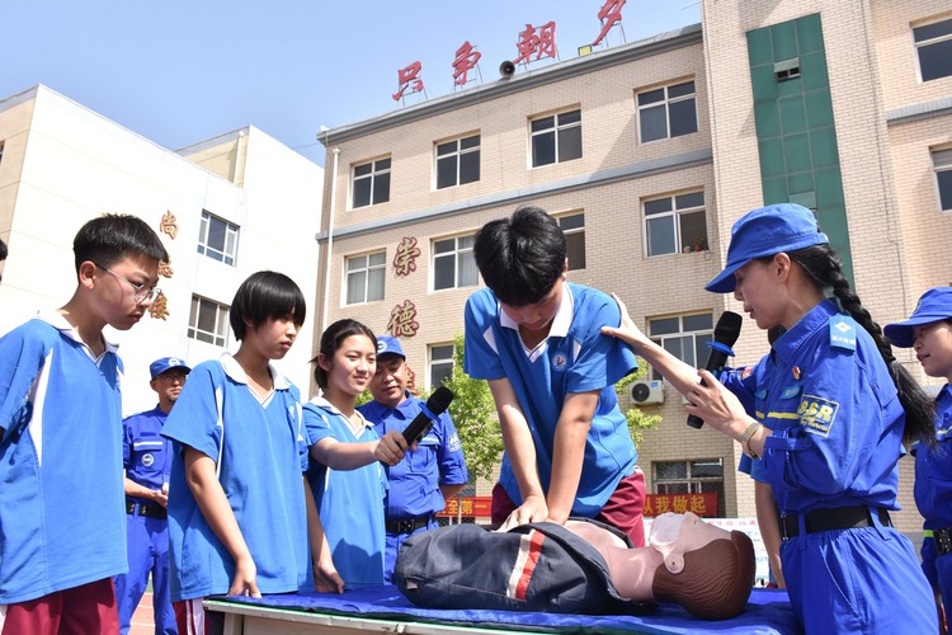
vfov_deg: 43.6
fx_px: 793
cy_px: 318
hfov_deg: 61.9
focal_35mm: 30
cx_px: 476
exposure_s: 1/200
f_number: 8
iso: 100
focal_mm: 20
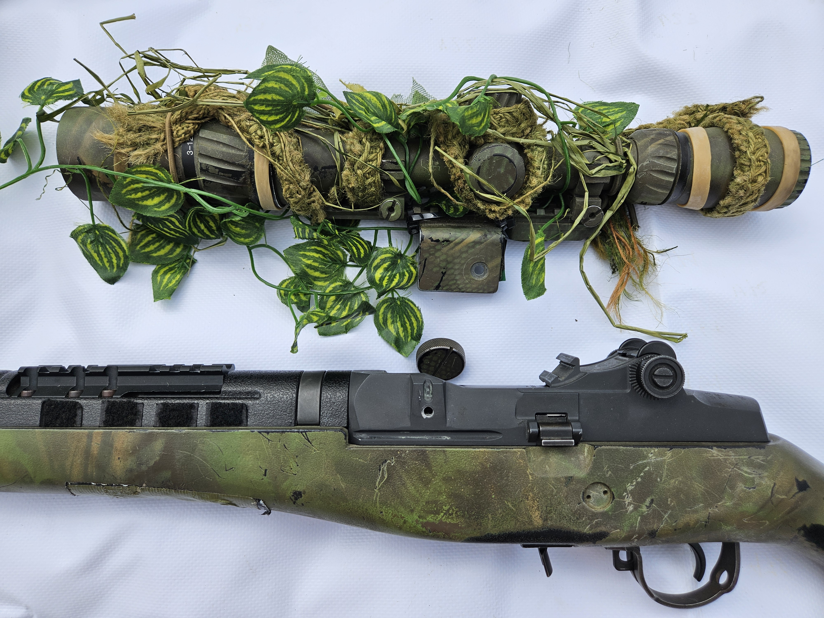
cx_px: 412
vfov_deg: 58.9
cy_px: 309
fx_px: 547
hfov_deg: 73.9
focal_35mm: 23
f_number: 1.8
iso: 25
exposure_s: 1/970
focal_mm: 5.4
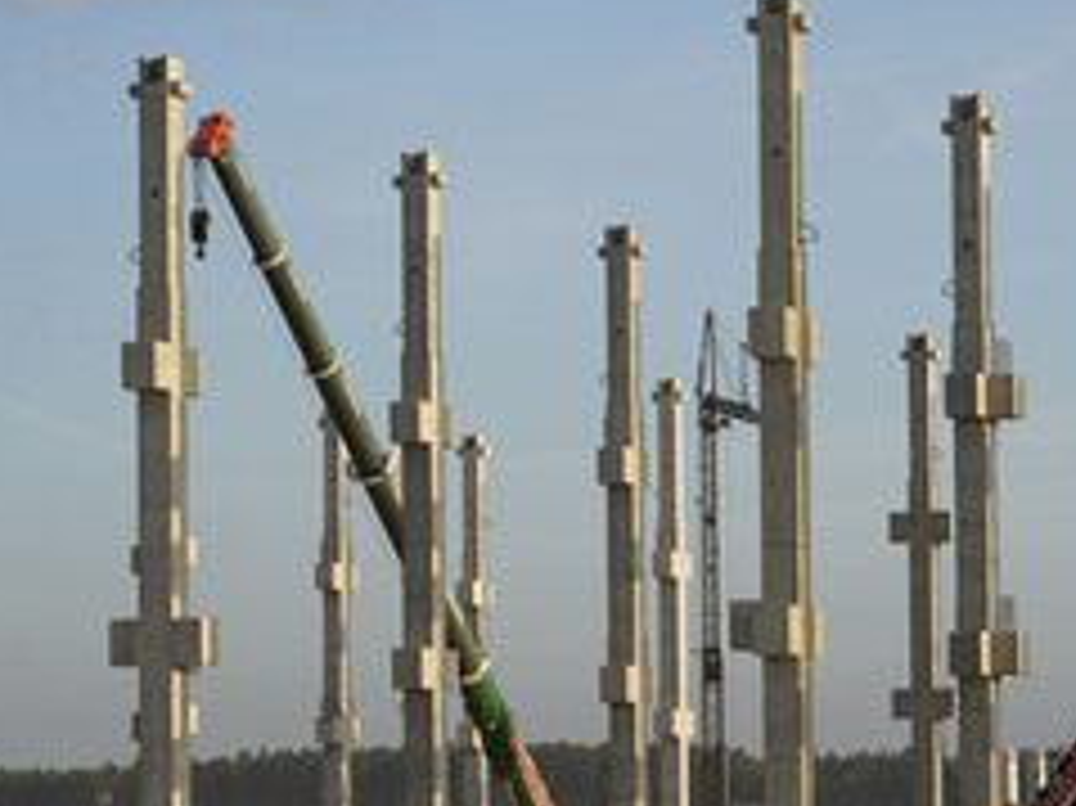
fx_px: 4225
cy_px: 549
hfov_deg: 14.5
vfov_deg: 10.9
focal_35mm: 136
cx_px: 696
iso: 320
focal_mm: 75
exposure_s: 1/400
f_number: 11
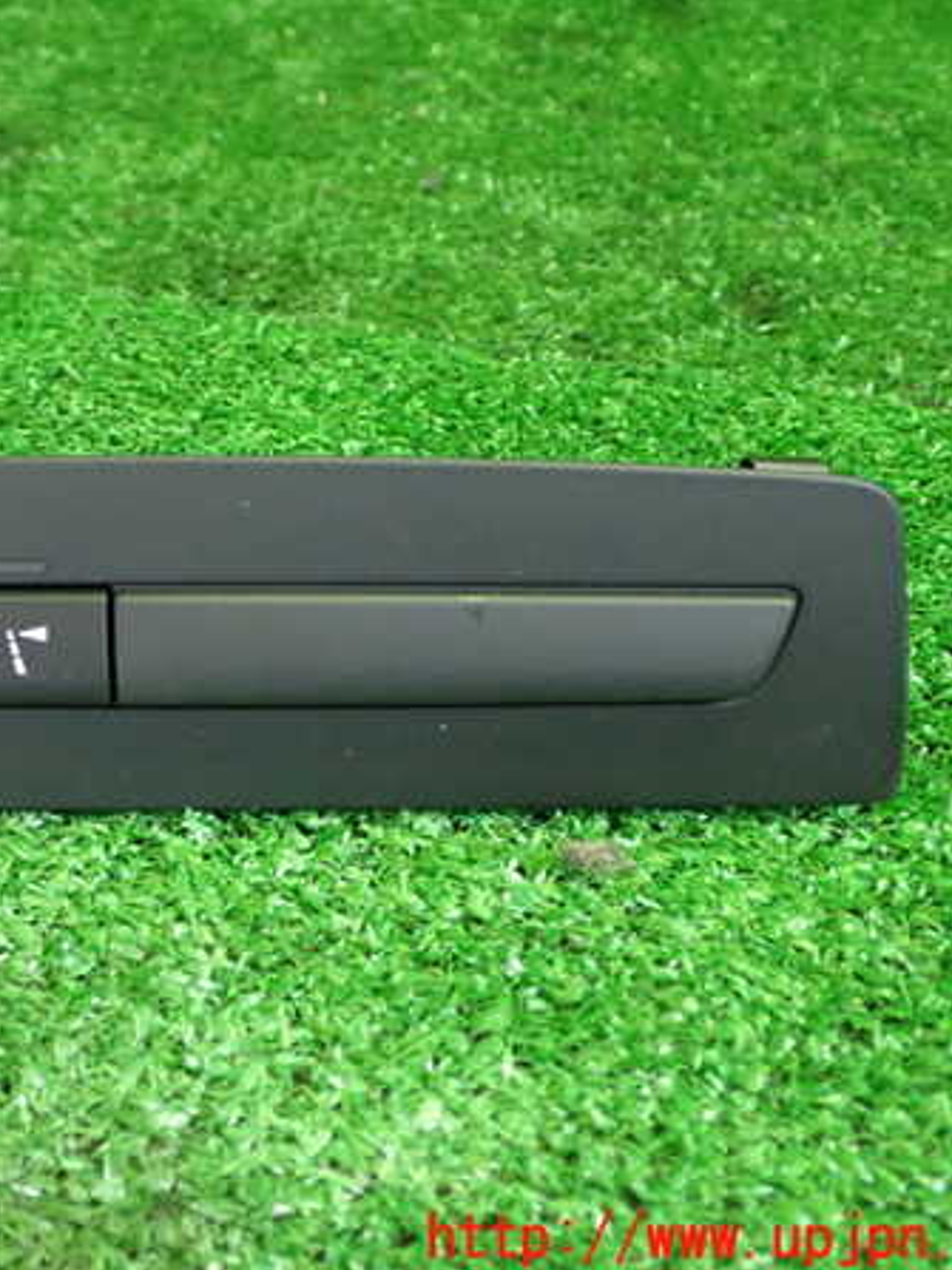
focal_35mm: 51
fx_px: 1871
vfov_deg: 37.5
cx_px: 216
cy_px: 636
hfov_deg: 28.1
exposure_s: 1/25
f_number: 2.7
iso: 800
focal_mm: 6.83
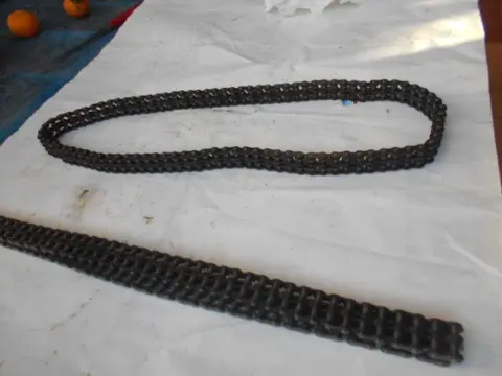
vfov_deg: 53.1
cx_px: 251
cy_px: 188
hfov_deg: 67.3
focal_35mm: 26
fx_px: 377
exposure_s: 1/100
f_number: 3.2
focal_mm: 4.6
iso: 80
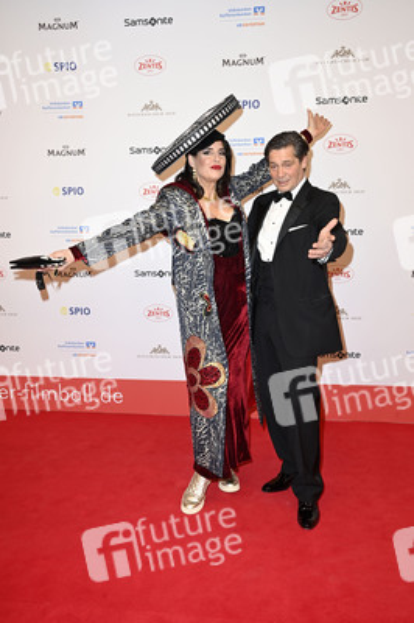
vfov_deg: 54.5
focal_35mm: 35
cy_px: 312
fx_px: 605
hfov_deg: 37.8
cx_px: 207
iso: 640
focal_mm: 35
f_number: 7.1
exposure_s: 1/250
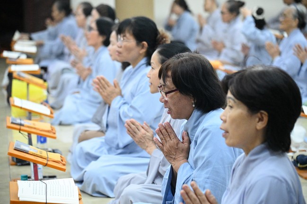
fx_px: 1023
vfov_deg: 11.4
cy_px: 102
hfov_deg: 17.1
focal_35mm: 120
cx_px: 154
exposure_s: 1/250
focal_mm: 120
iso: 20000
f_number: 4.5
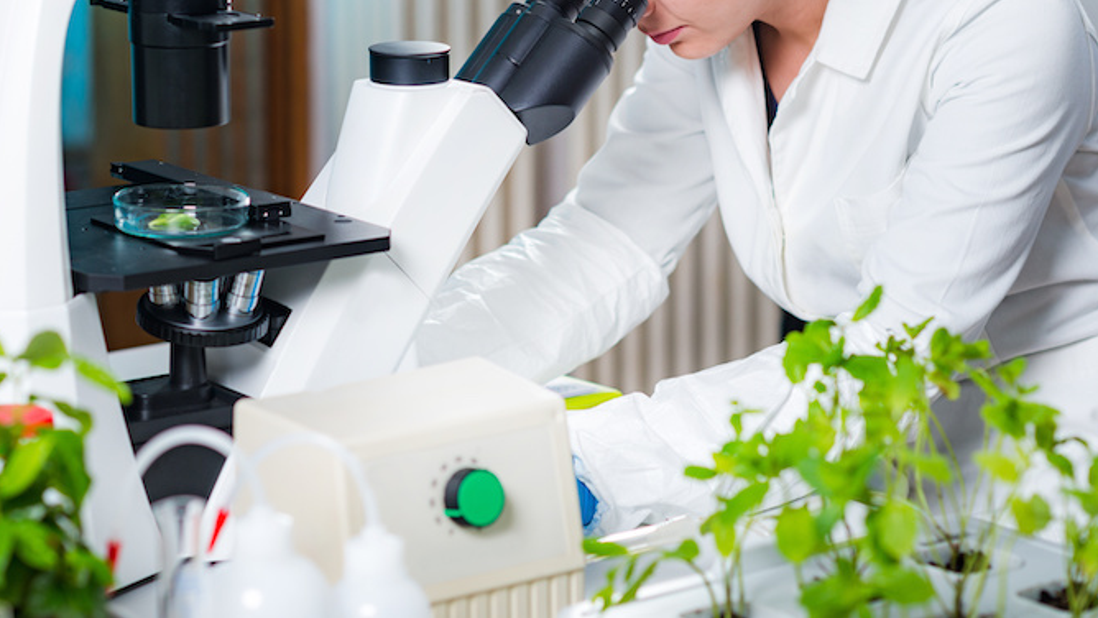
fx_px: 2912
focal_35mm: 100
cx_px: 503
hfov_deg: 21.3
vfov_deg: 12.1
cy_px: 210
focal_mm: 85
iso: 100
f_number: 3.2
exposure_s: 1/200
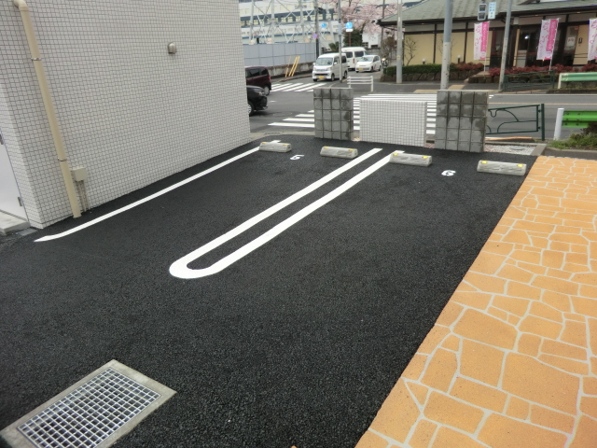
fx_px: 414
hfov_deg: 71.6
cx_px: 298
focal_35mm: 24
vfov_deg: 56.8
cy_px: 224
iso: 80
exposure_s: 1/250
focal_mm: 4.3
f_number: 3.2
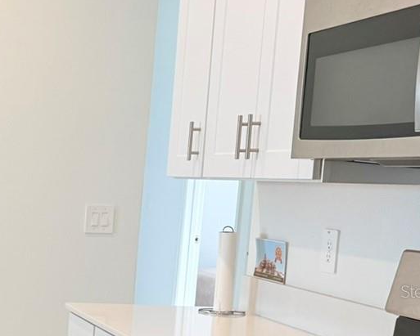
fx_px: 908
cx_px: -177
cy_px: 291
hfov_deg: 22.3
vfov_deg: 20.6
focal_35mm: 73
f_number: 1.78
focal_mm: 6.76
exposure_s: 1/120
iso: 100
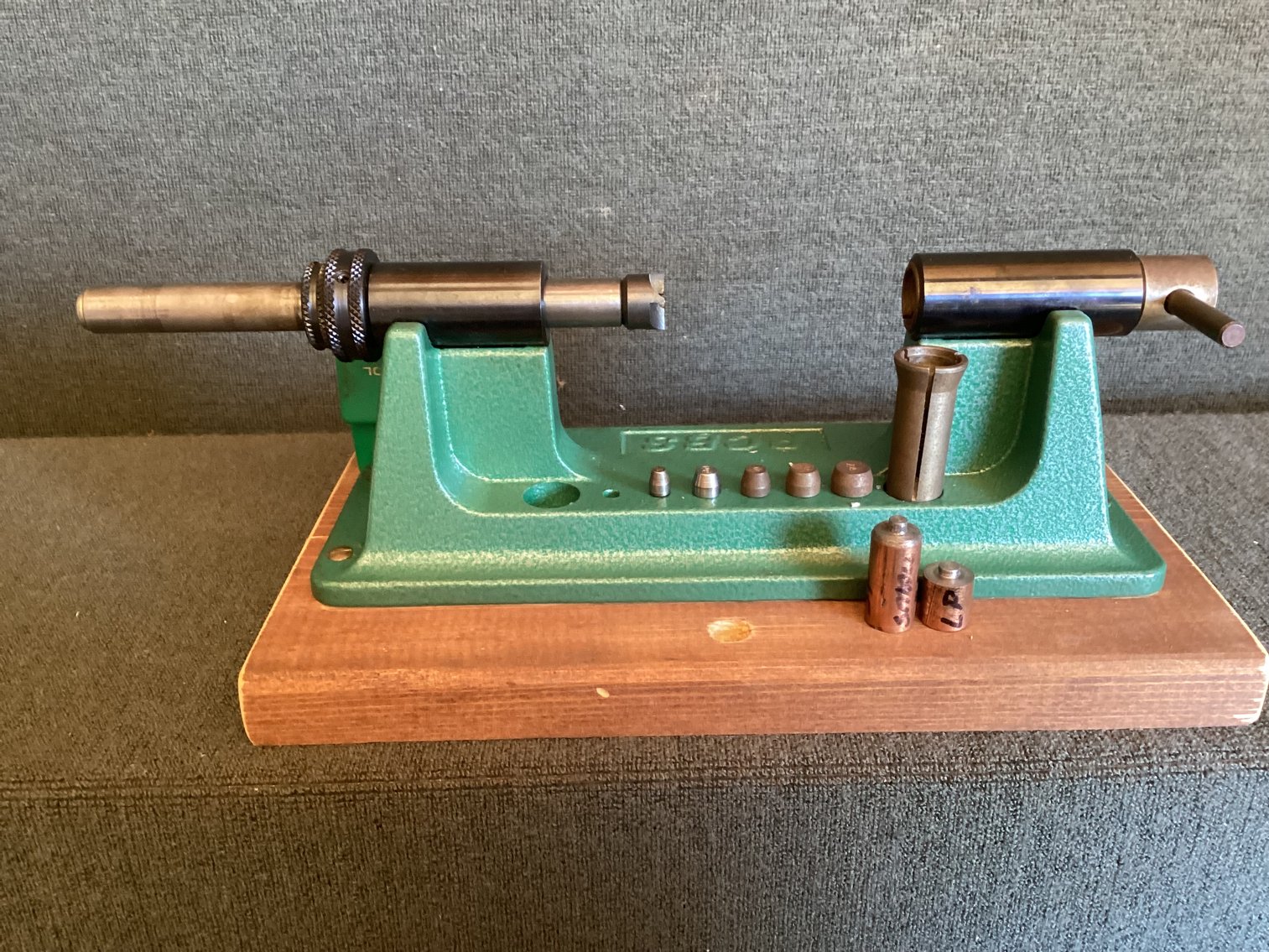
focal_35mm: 31
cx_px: 634
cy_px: 476
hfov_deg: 58.3
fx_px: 1137
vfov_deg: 45.4
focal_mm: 3.3
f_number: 2.4
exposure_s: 1/50
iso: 320
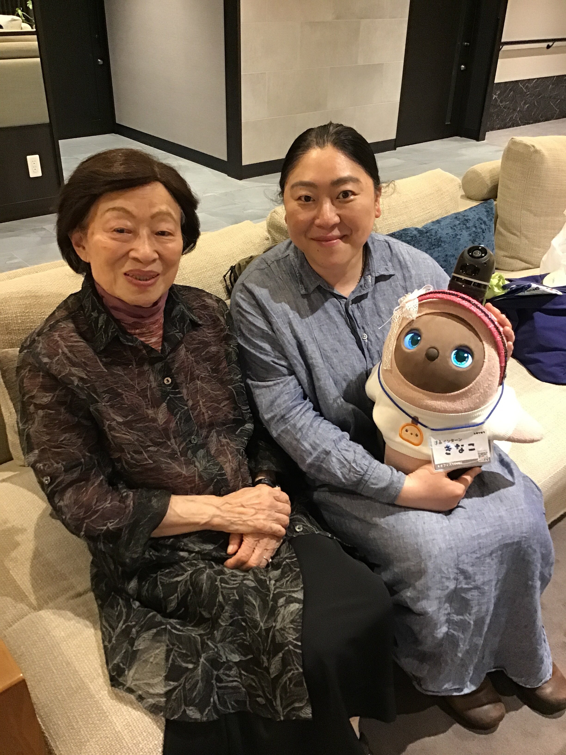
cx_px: 283
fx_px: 676
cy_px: 378
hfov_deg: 45.4
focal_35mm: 31
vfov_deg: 58.4
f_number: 2.4
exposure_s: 1/24
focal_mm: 3.3
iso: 200
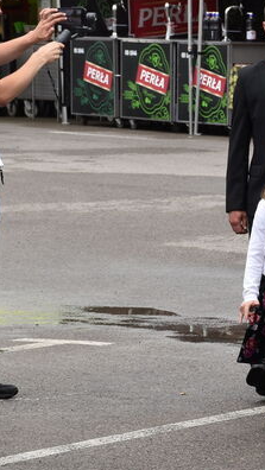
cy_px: 170
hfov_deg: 4.5
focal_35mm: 268
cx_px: 452
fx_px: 3345
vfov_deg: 8.0
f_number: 8
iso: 200
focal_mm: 66
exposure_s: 1/250
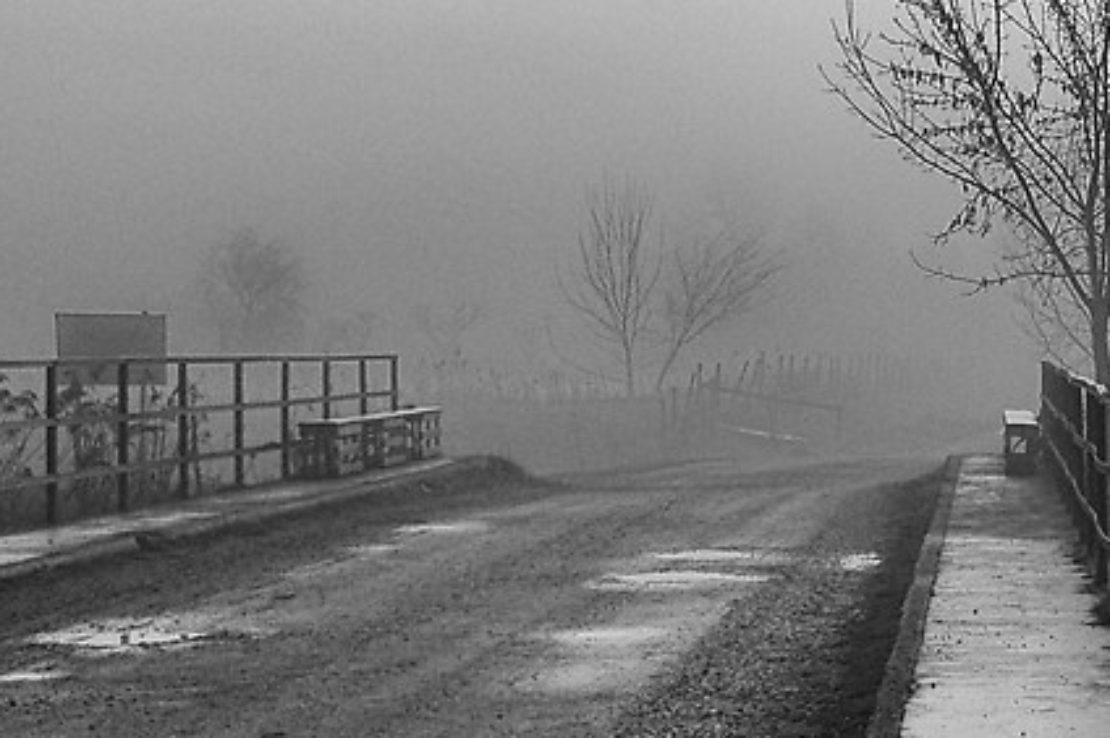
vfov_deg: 16.0
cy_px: 453
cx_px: 1788
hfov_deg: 19.8
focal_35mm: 85
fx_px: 2619
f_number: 6.3
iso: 100
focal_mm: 10
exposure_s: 1/500
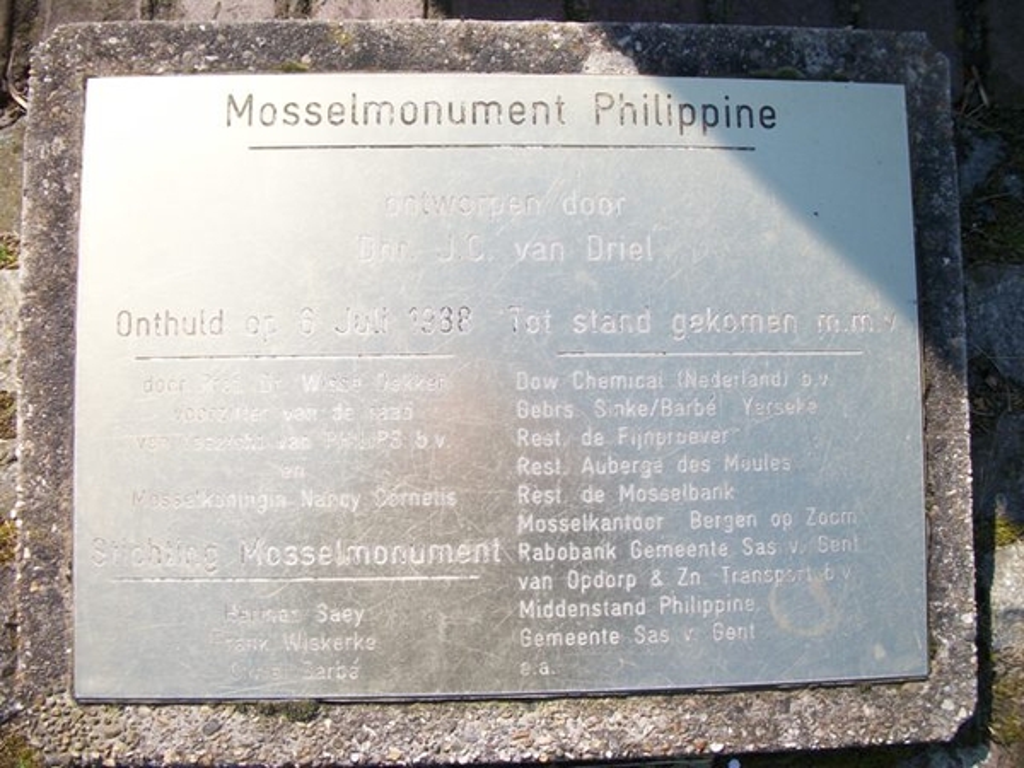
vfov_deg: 44.2
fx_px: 947
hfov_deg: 56.8
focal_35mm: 32
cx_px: 512
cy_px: 384
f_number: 8.8
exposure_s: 1/60
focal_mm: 5.7
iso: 80
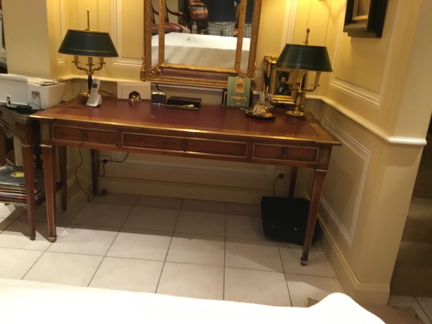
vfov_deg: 45.4
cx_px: 216
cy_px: 162
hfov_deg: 58.4
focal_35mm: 31
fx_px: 387
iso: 250
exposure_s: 1/33
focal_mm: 3.3
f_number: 2.4
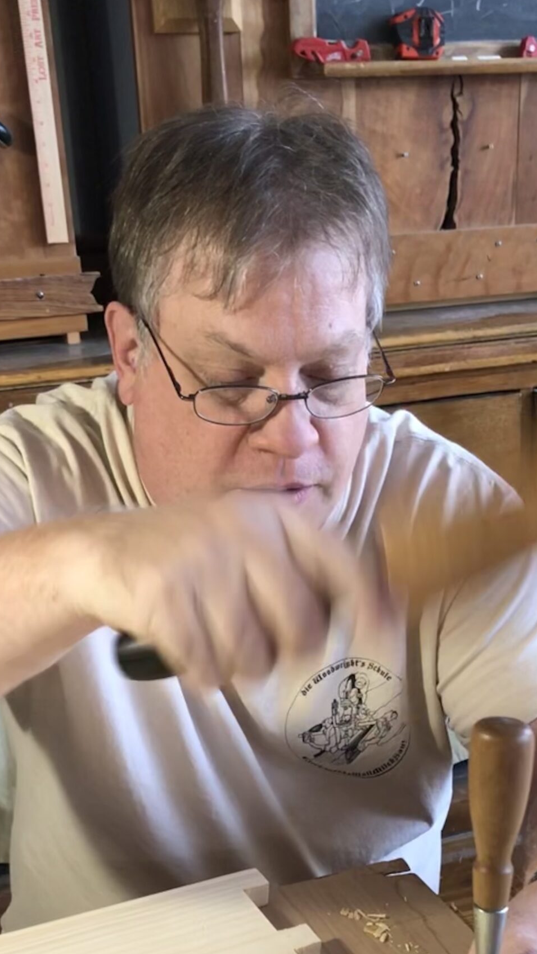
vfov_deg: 43.2
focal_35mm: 46
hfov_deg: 25.9
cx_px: 301
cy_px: 716
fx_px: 1165
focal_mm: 3.99
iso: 80
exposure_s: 1/60
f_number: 1.8
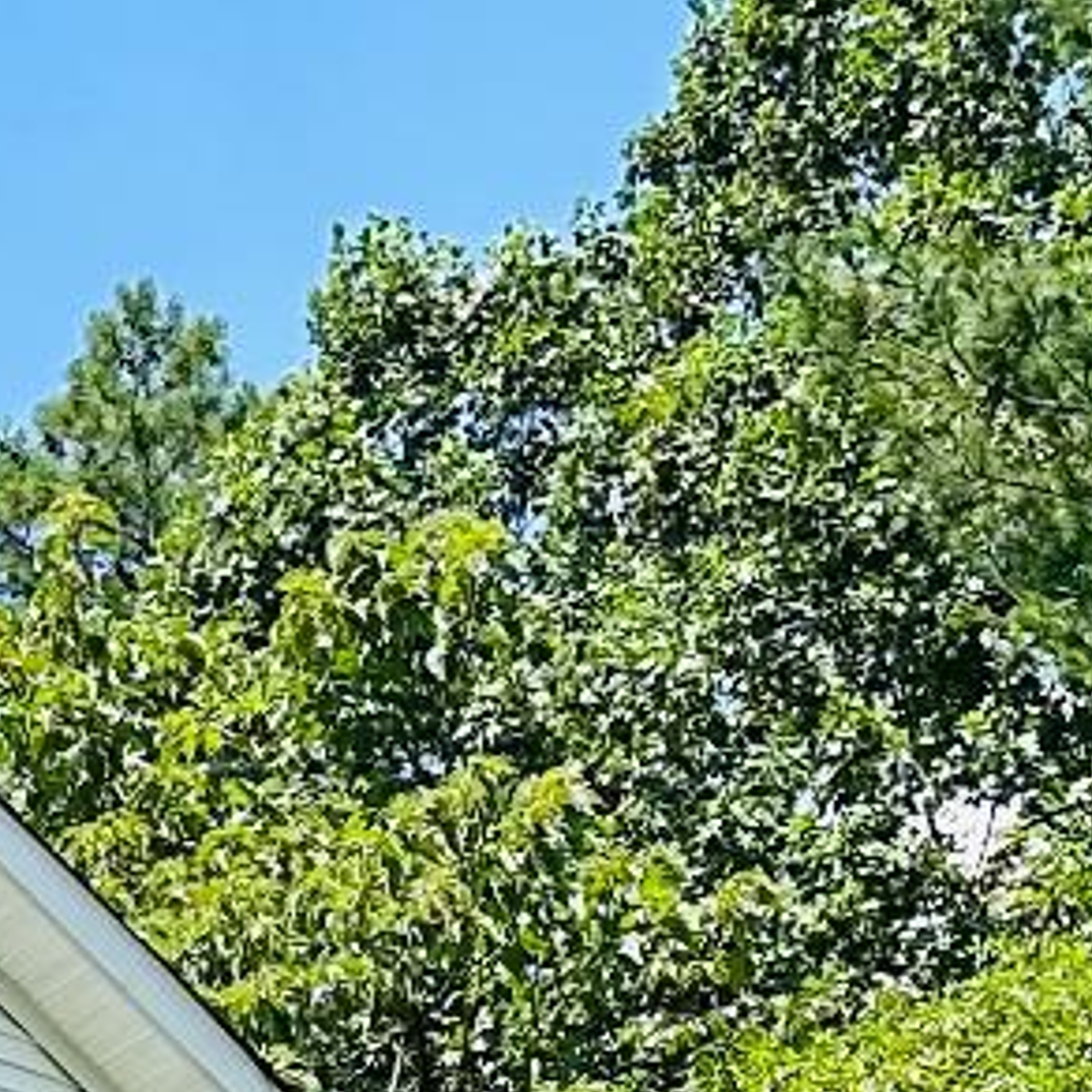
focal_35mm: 149
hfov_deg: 10.4
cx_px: -1369
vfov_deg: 10.6
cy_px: 2326
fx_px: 5318
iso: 80
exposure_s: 1/3155
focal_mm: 6.86
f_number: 1.78
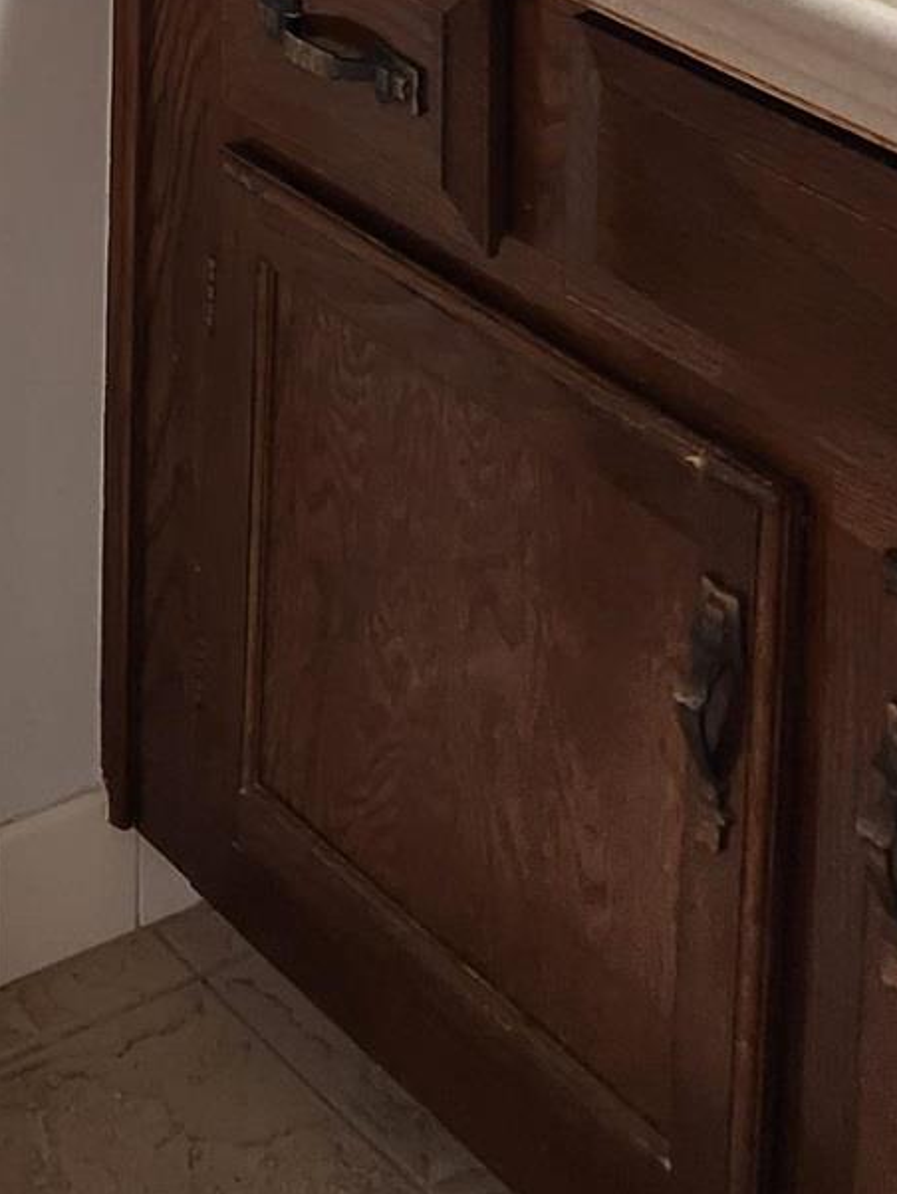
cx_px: -323
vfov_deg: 18.6
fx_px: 3038
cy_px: -785
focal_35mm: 88
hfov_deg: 15.8
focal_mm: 5.4
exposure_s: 1/120
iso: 125
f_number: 1.8
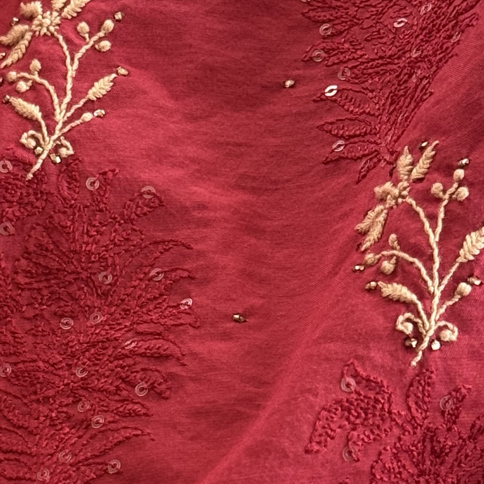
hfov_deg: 11.5
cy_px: 525
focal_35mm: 152
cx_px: 131
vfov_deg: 11.3
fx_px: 2404
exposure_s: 1/53
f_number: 1.78
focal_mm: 6.76
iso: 250
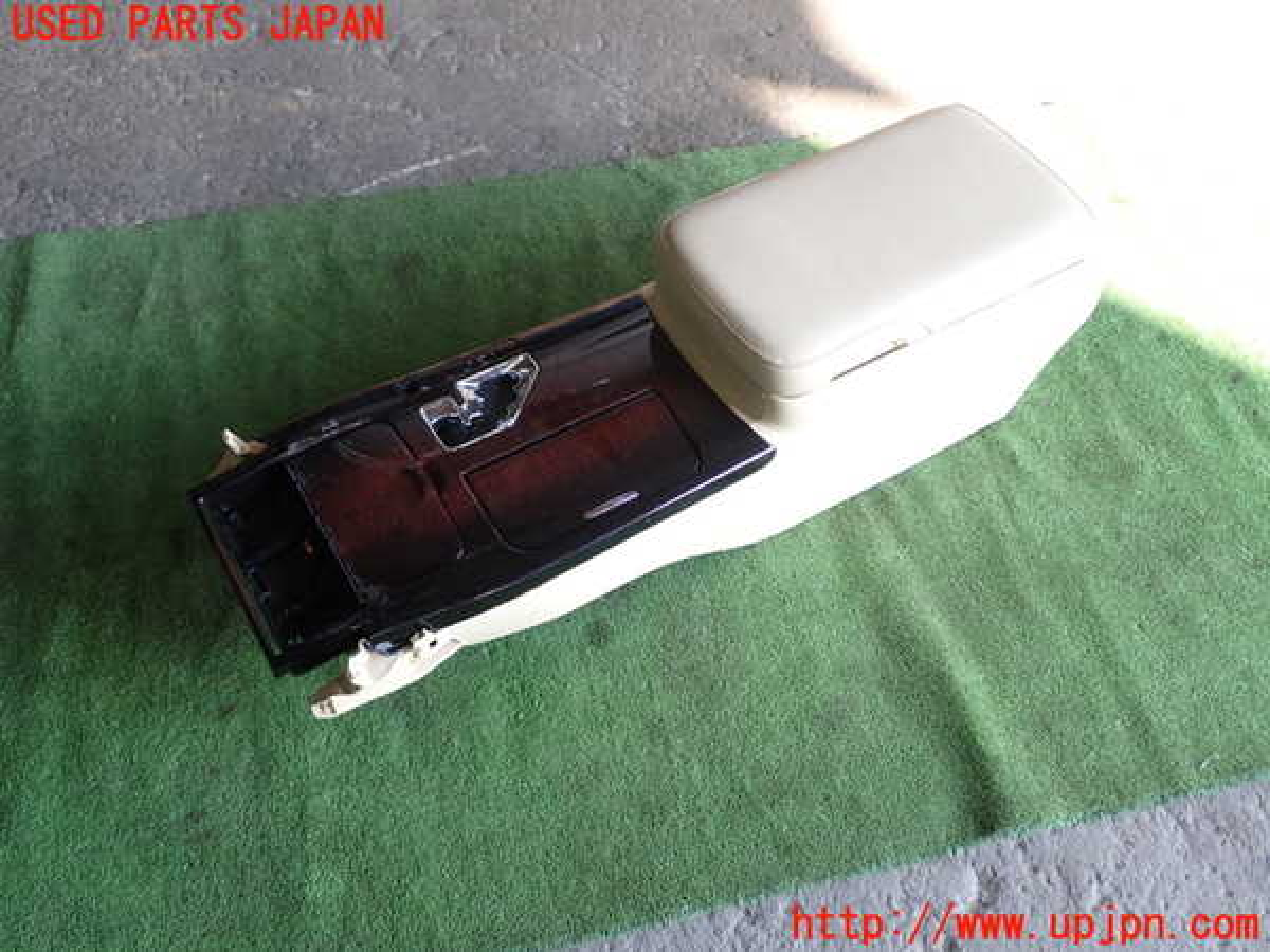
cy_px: 476
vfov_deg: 44.2
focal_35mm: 32
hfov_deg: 56.8
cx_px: 635
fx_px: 1174
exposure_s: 1/80
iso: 100
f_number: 2.4
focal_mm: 5.79
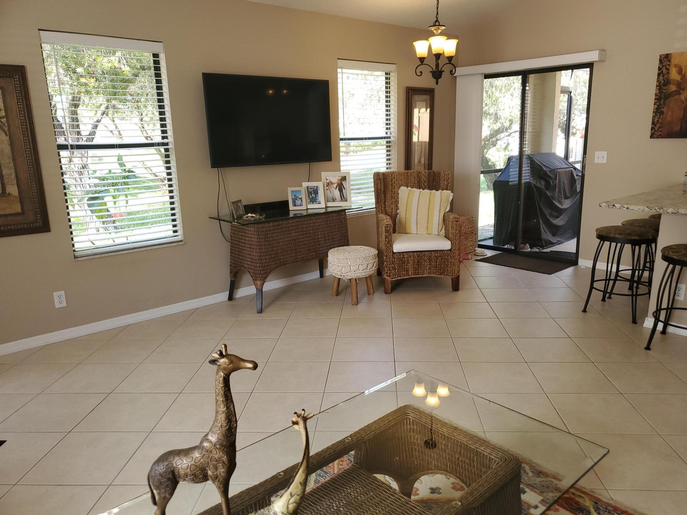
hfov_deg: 67.3
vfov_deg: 53.1
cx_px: 344
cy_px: 258
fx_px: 516
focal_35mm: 26
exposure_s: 1/120
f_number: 1.5
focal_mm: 4.3
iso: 64
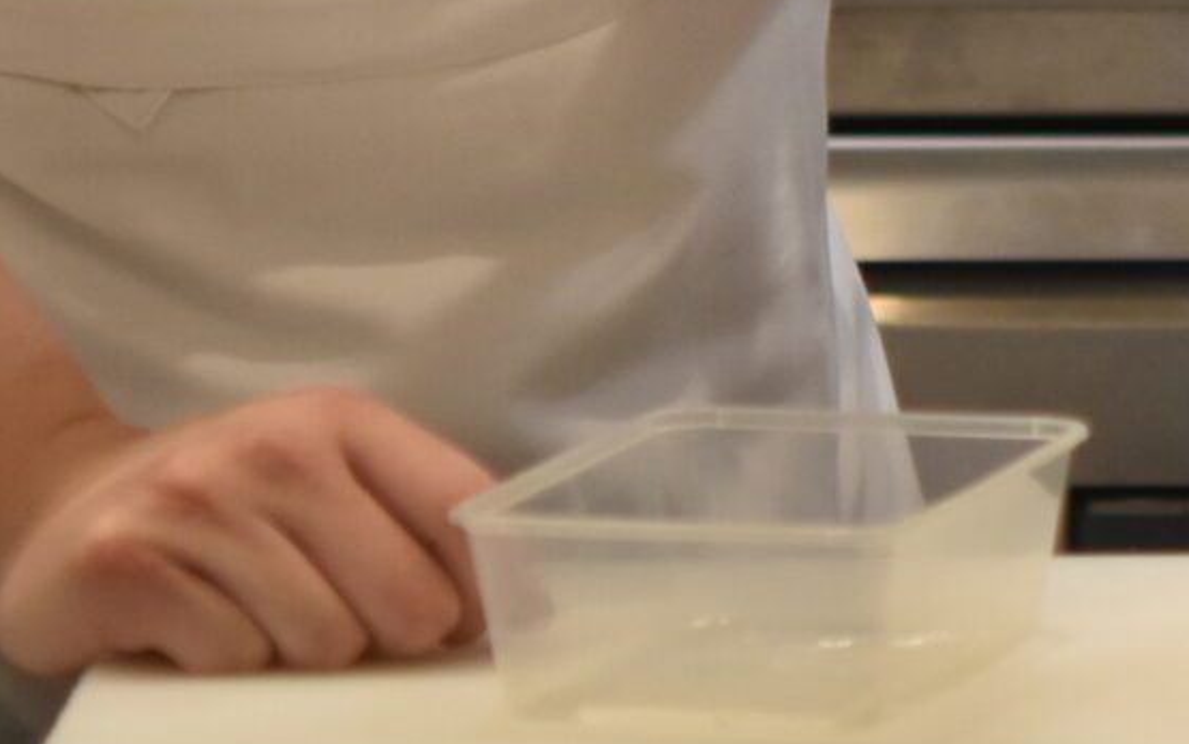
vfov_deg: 3.1
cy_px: -1039
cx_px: 1538
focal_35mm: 423
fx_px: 13708
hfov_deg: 4.9
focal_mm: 60
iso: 800
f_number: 2.8
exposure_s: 1/500
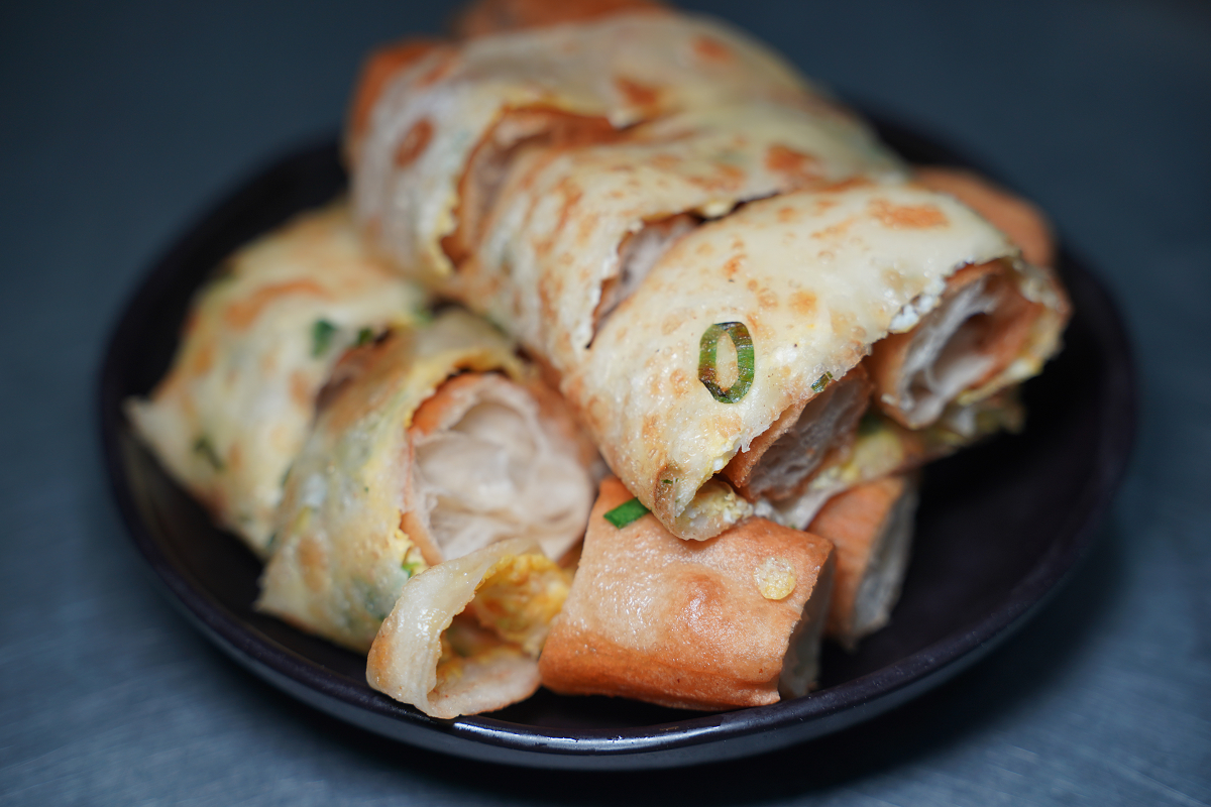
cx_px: 606
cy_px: 404
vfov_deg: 19.5
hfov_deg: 28.8
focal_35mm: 70
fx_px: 2355
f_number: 4
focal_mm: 70
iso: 200
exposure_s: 1/80
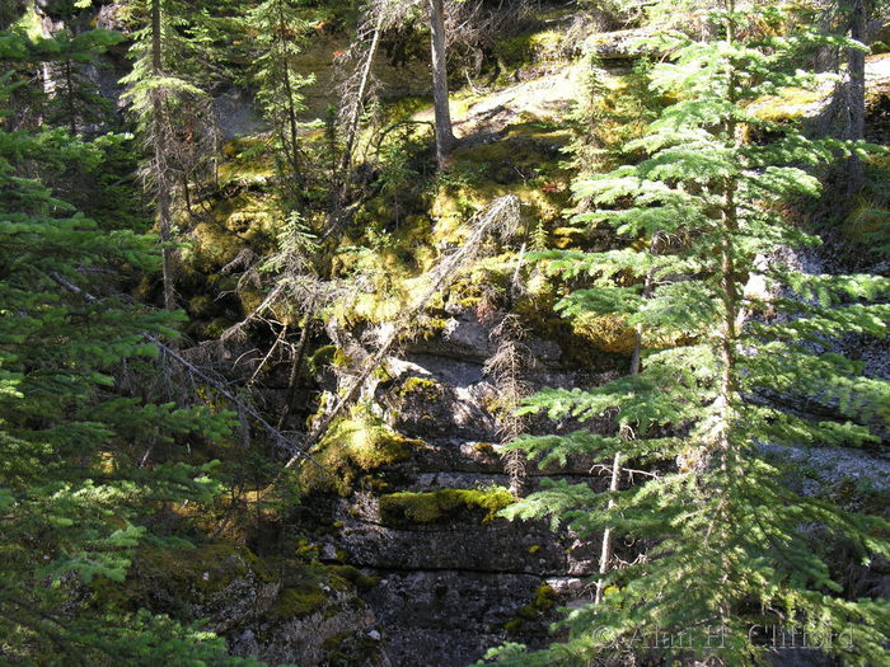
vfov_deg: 20.7
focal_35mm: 71
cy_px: 334
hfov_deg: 27.4
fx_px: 1825
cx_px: 445
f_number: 3.7
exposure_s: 1/50
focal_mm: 18
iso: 50
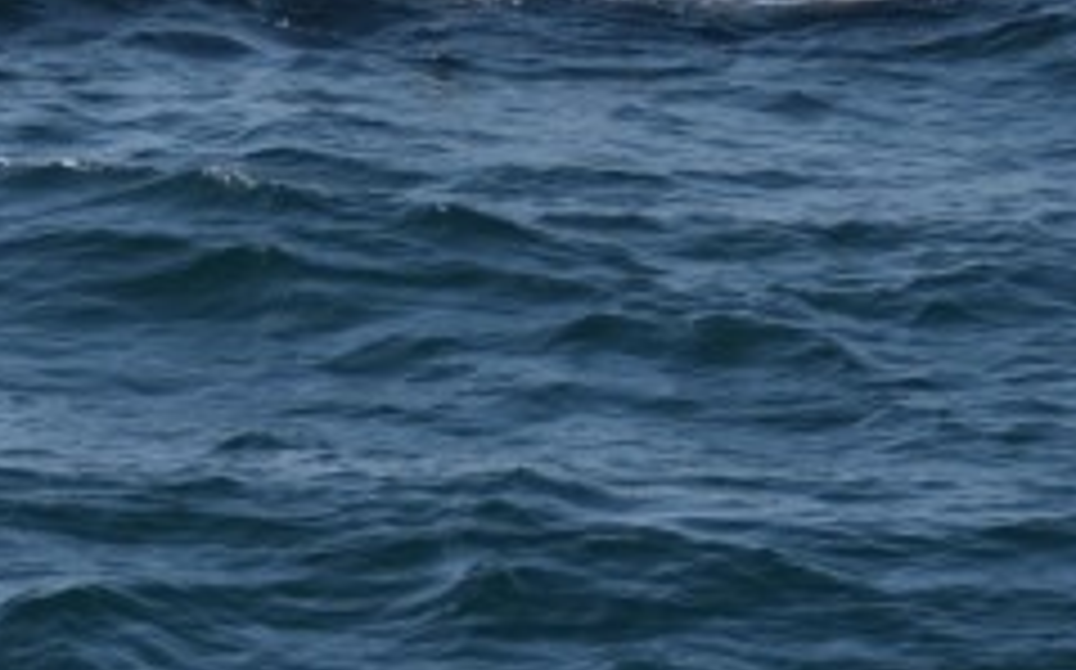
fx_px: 11144
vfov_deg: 3.4
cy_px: -112
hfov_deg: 5.5
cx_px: 387
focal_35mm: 380
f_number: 4
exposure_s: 1/4000
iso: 200
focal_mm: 55
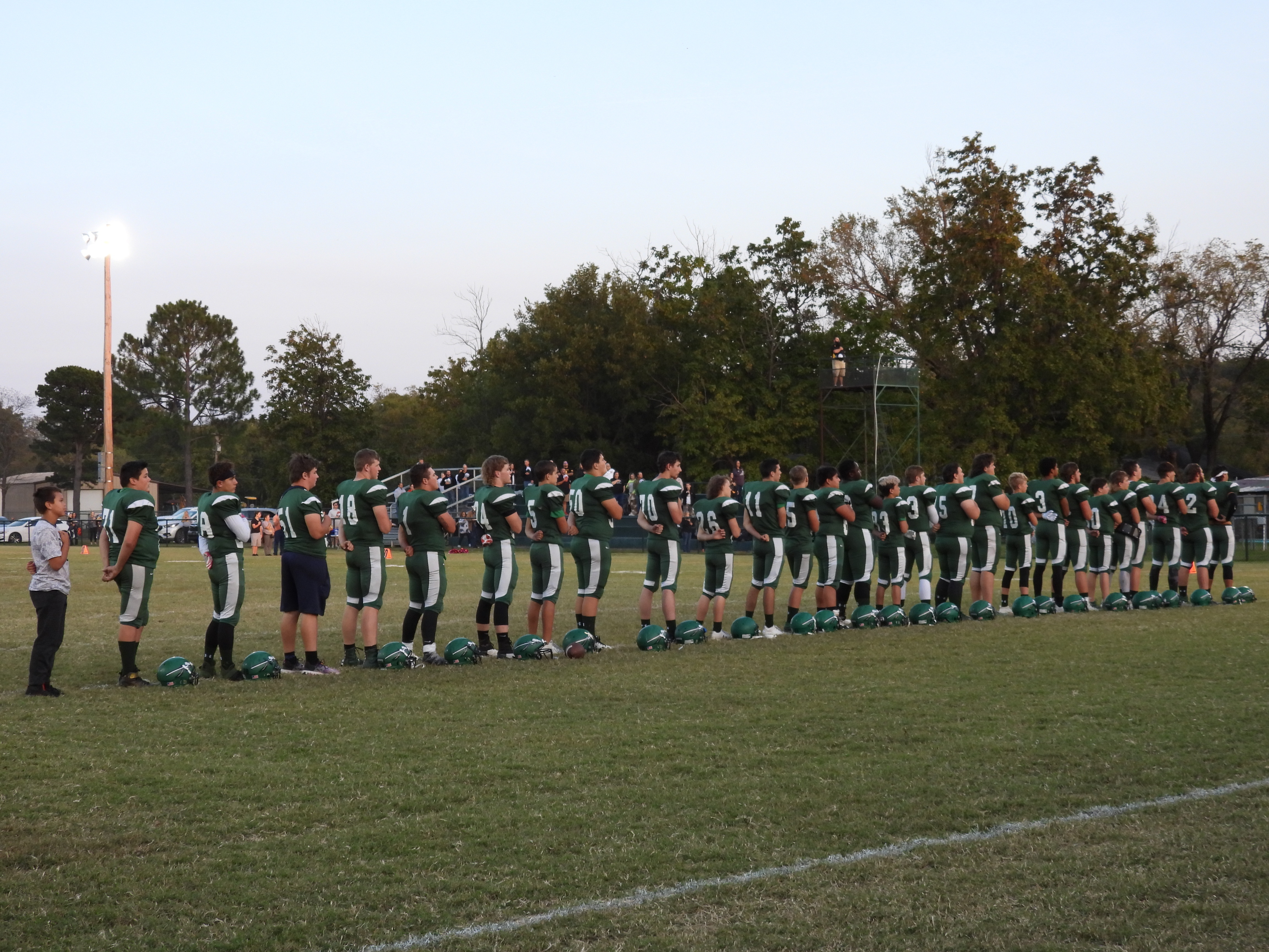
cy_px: 476
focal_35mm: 55
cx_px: 634
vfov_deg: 26.6
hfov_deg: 34.9
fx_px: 2016
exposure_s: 1/160
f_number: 3.5
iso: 200
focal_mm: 9.8
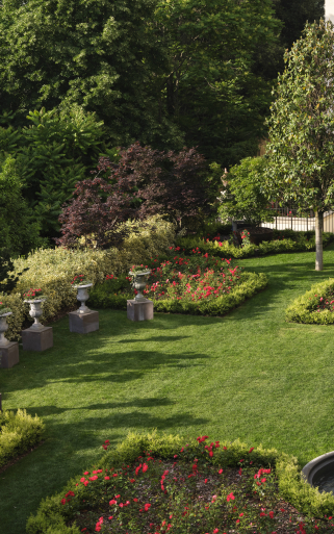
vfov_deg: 26.8
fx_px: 1106
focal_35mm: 76
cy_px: 133
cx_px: 171
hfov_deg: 17.2
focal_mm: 58.6
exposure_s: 1/160
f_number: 11
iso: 400
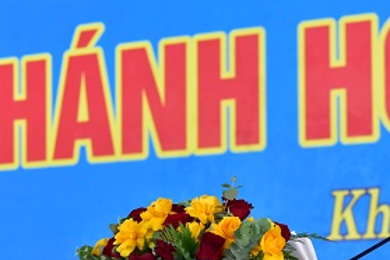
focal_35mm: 183
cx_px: 365
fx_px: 1982
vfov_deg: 7.5
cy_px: 240
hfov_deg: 11.2
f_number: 5
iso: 3200
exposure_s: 1/320
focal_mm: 85
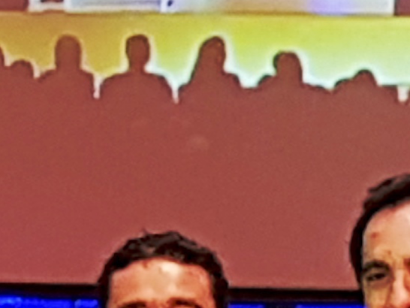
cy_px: 282
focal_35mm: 192
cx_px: -109
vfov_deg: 7.7
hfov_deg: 10.1
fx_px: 2275
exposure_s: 1/50
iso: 100
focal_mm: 4.2
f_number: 1.7
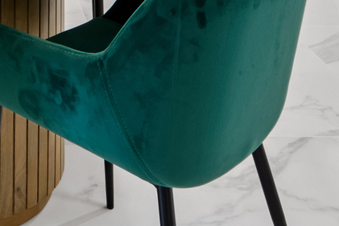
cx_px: -41
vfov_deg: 14.7
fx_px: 688
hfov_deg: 25.5
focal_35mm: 73
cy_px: -252
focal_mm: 16
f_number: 10
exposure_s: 1/10
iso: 100
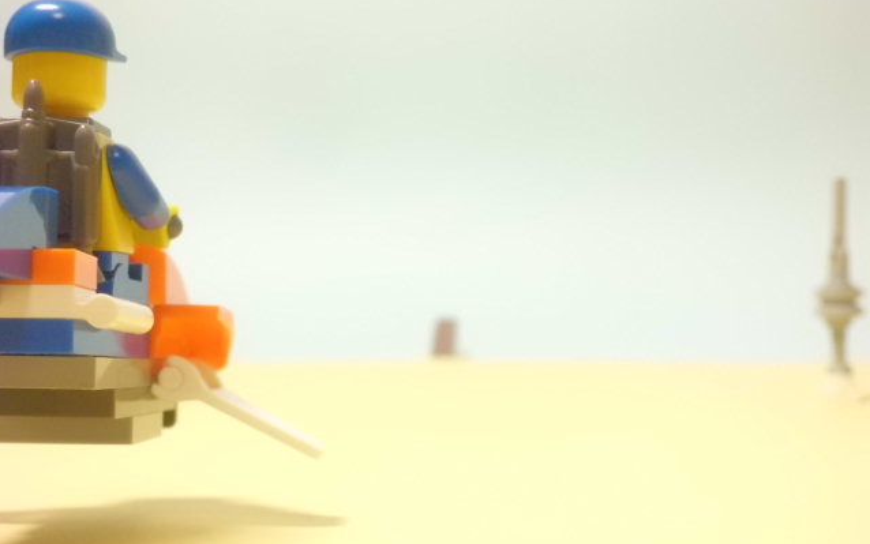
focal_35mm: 50
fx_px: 1186
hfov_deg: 40.3
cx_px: 435
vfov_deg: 25.8
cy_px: 299
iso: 400
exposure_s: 1/80
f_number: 3.4
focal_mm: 8.3
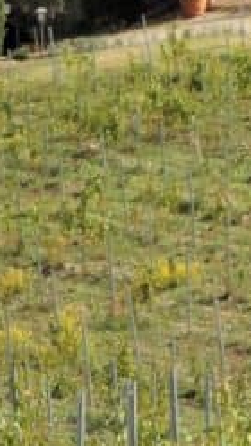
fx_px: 5587
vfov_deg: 4.5
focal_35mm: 472
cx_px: 192
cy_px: -392
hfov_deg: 2.6
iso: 80
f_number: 3.9
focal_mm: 13.3
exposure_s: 1/400
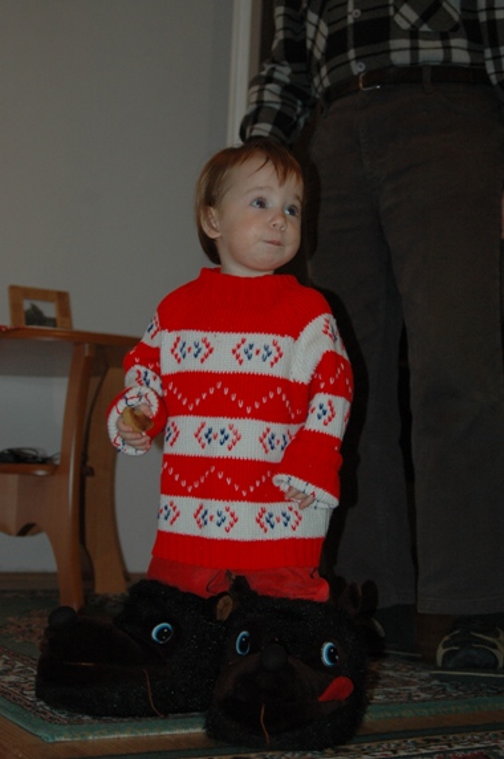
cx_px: 252
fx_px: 1200
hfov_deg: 23.7
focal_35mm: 57
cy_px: 380
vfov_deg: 35.1
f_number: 3.8
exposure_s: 1/60
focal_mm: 38
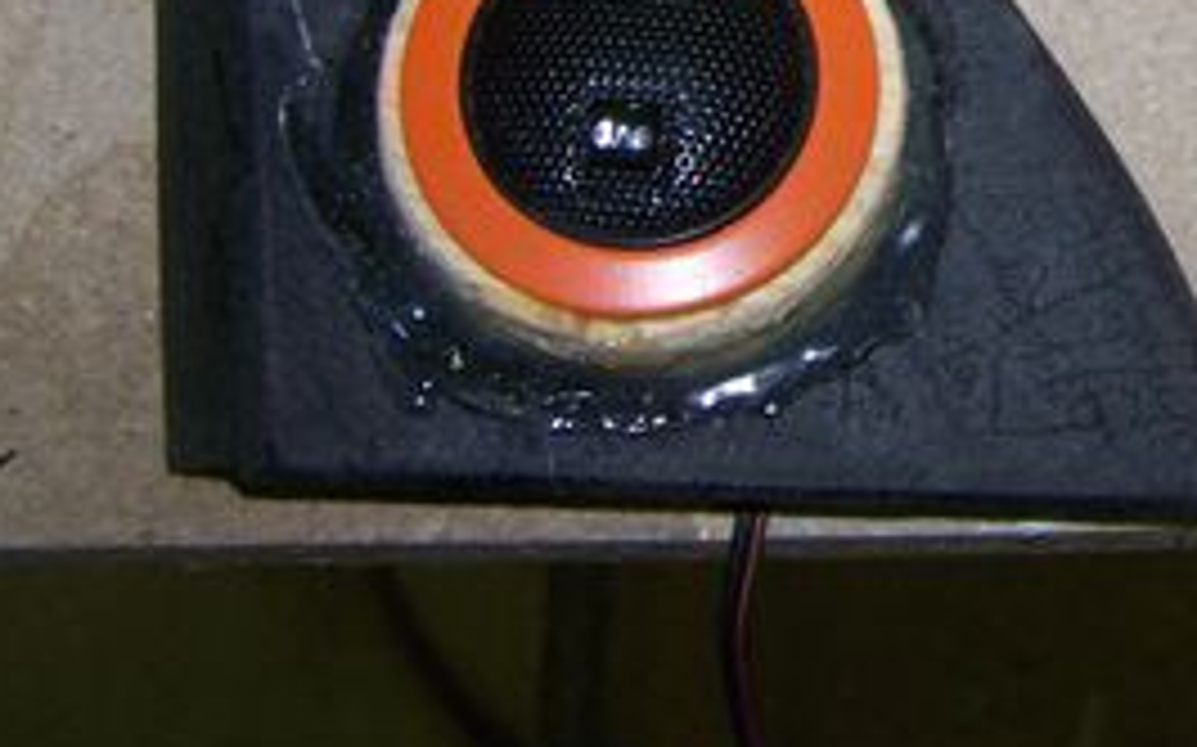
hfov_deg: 20.6
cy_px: -202
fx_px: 3163
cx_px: 1269
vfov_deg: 13.0
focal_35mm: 97
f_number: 2.8
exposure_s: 1/60
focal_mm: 6.3
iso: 80
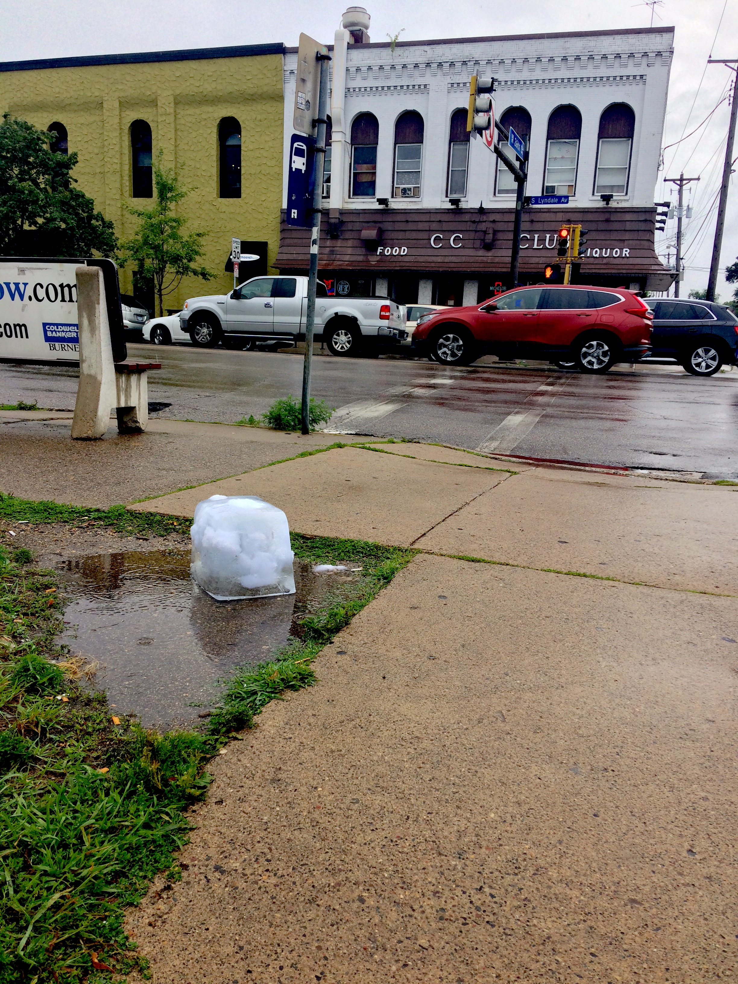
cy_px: 492
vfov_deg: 61.7
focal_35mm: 29
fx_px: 824
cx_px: 369
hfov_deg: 48.2
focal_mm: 4.15
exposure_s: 1/578
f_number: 2.2
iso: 32
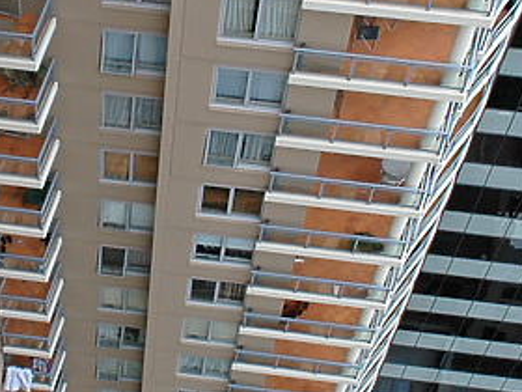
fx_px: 1538
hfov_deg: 18.9
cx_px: 58
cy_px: 194
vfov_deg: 14.5
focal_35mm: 102
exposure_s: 1/250
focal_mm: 22
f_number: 8
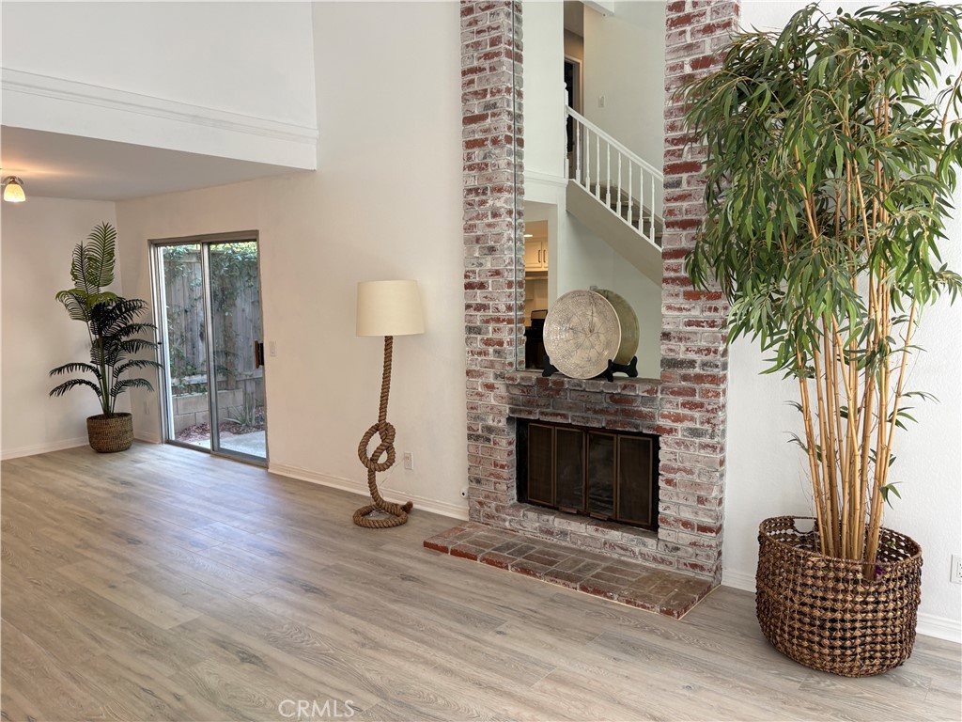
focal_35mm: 26
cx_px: 481
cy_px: 361
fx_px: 723
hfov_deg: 67.3
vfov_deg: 53.1
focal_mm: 5.96
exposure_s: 1/120
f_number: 1.6
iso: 64
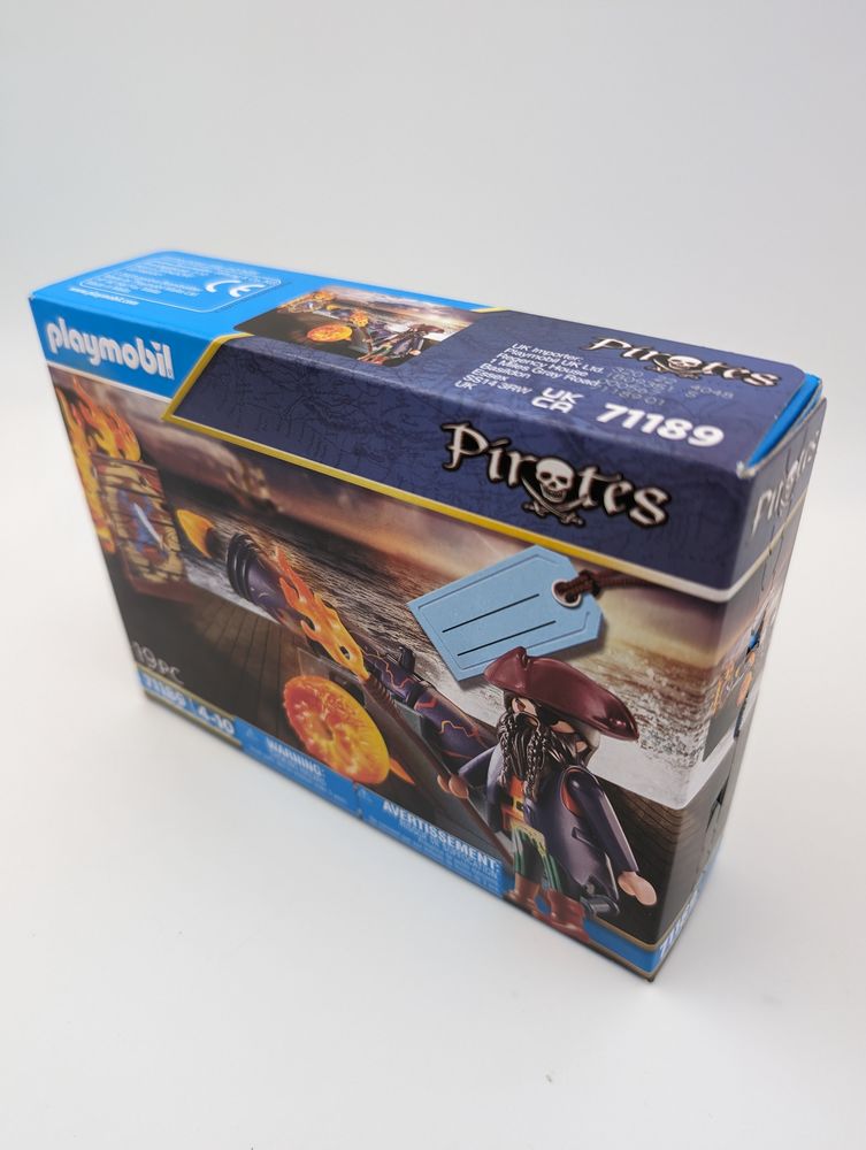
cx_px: 433
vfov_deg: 71.5
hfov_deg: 56.9
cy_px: 575
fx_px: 799
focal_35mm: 24
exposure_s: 1/62.3
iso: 126
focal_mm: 6.9
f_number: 1.68
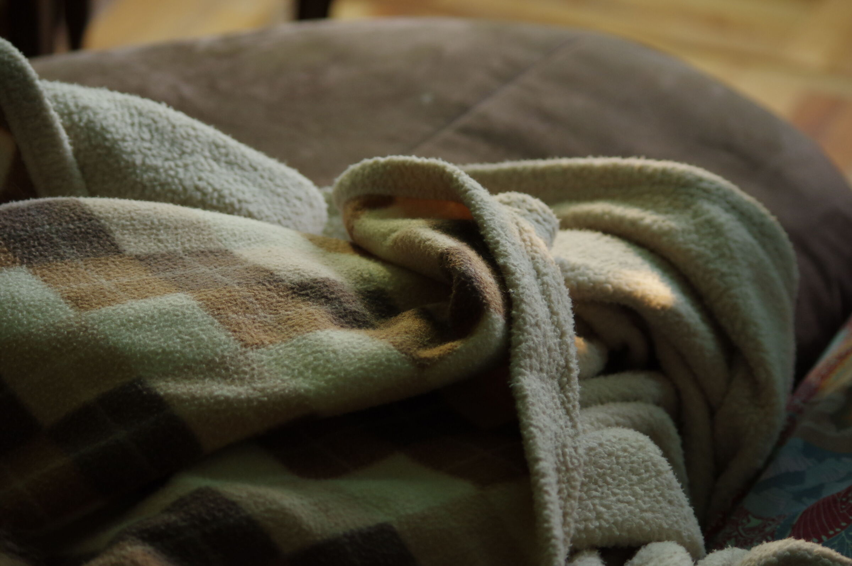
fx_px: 3121
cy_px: 283
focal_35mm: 132
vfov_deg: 10.4
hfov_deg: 15.5
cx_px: 426
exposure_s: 1/160
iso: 800
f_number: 4.5
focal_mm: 87.5
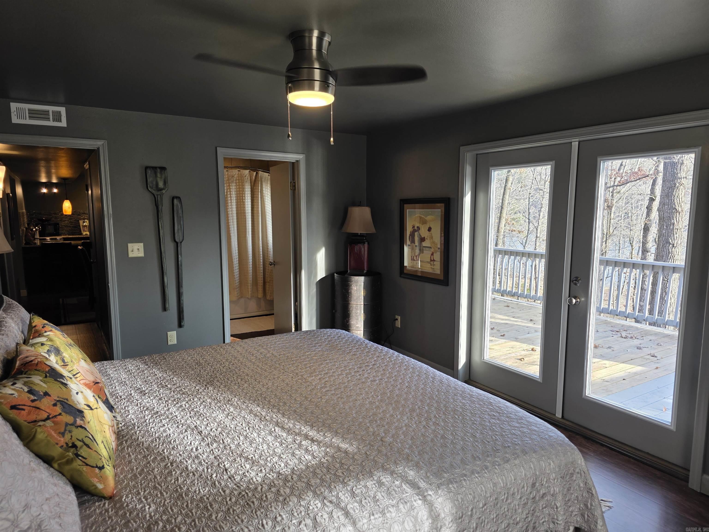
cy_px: 266
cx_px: 354
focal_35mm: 23
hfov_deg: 73.9
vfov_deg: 58.9
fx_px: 471
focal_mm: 6.3
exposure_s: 1/120
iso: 50
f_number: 1.7
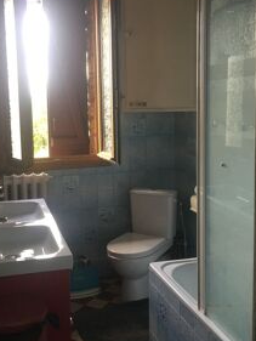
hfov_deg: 32.8
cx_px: 98
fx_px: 434
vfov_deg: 42.9
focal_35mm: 44
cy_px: 163
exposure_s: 1/17
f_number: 2.2
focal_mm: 4.15
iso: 40
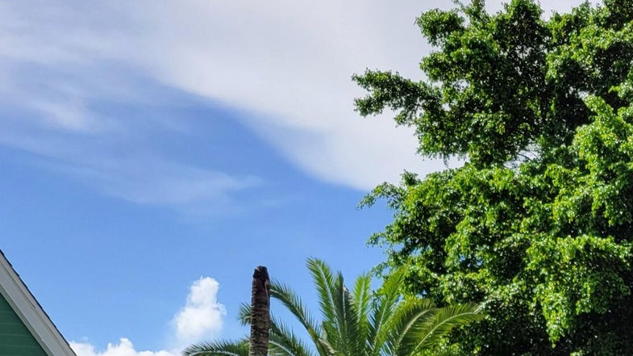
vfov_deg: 14.1
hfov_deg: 25.4
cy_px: 618
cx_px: 711
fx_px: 1292
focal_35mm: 77
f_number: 1.8
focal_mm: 5.4
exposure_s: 1/1854
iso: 40
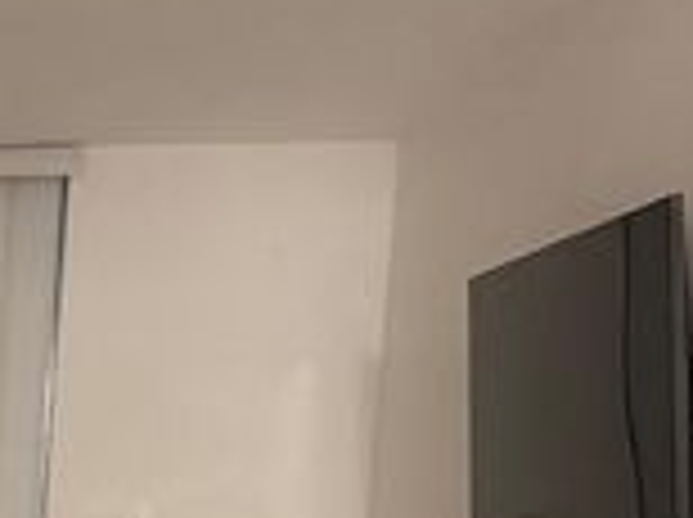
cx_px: -387
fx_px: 1559
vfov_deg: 18.2
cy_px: 565
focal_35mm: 78
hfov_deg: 20.8
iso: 800
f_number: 1.78
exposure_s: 1/30
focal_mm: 6.76
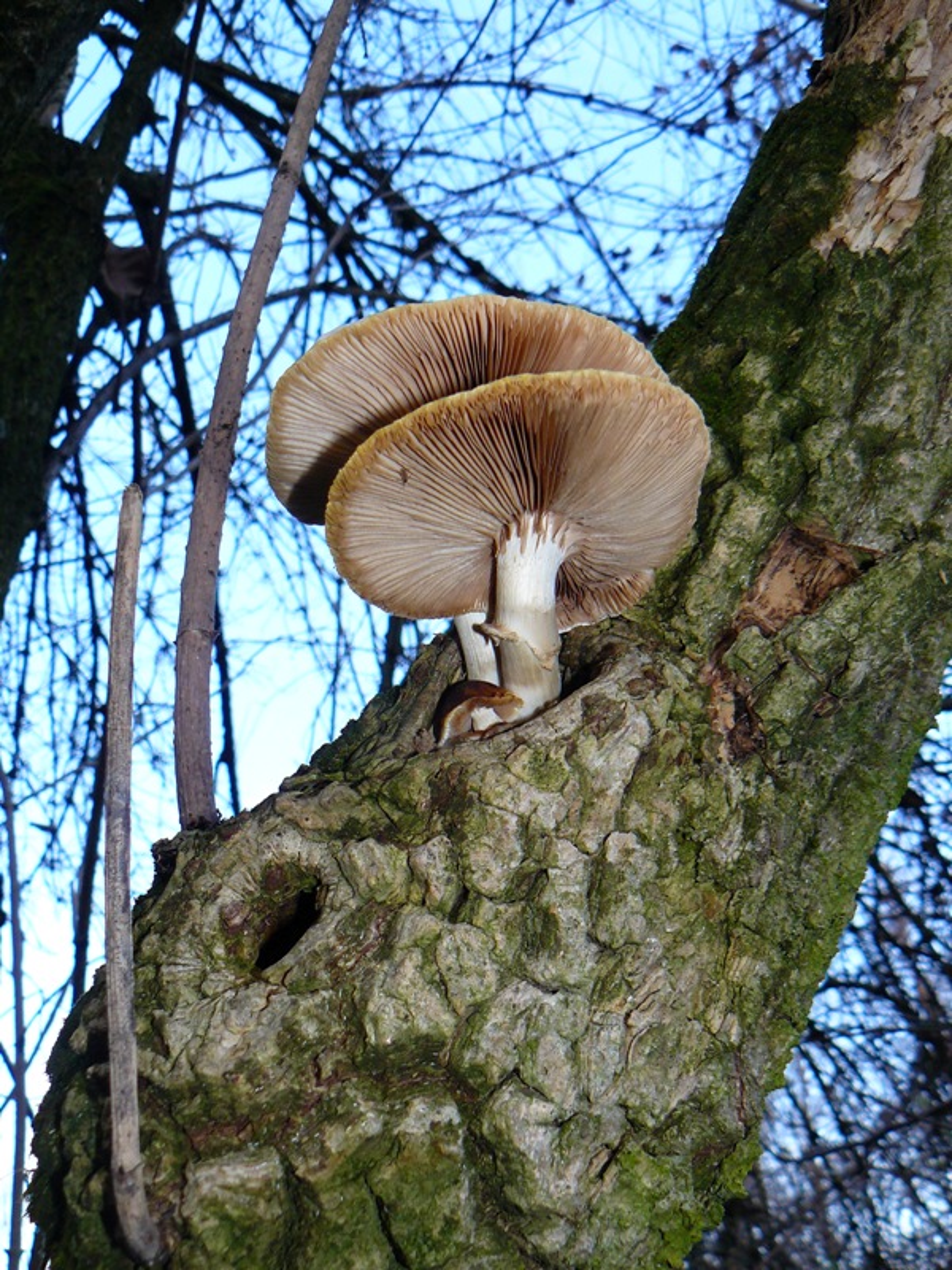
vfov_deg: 51.4
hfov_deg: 39.7
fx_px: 1320
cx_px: 476
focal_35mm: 36
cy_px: 635
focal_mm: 6
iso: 100
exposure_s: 1/50
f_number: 3.6
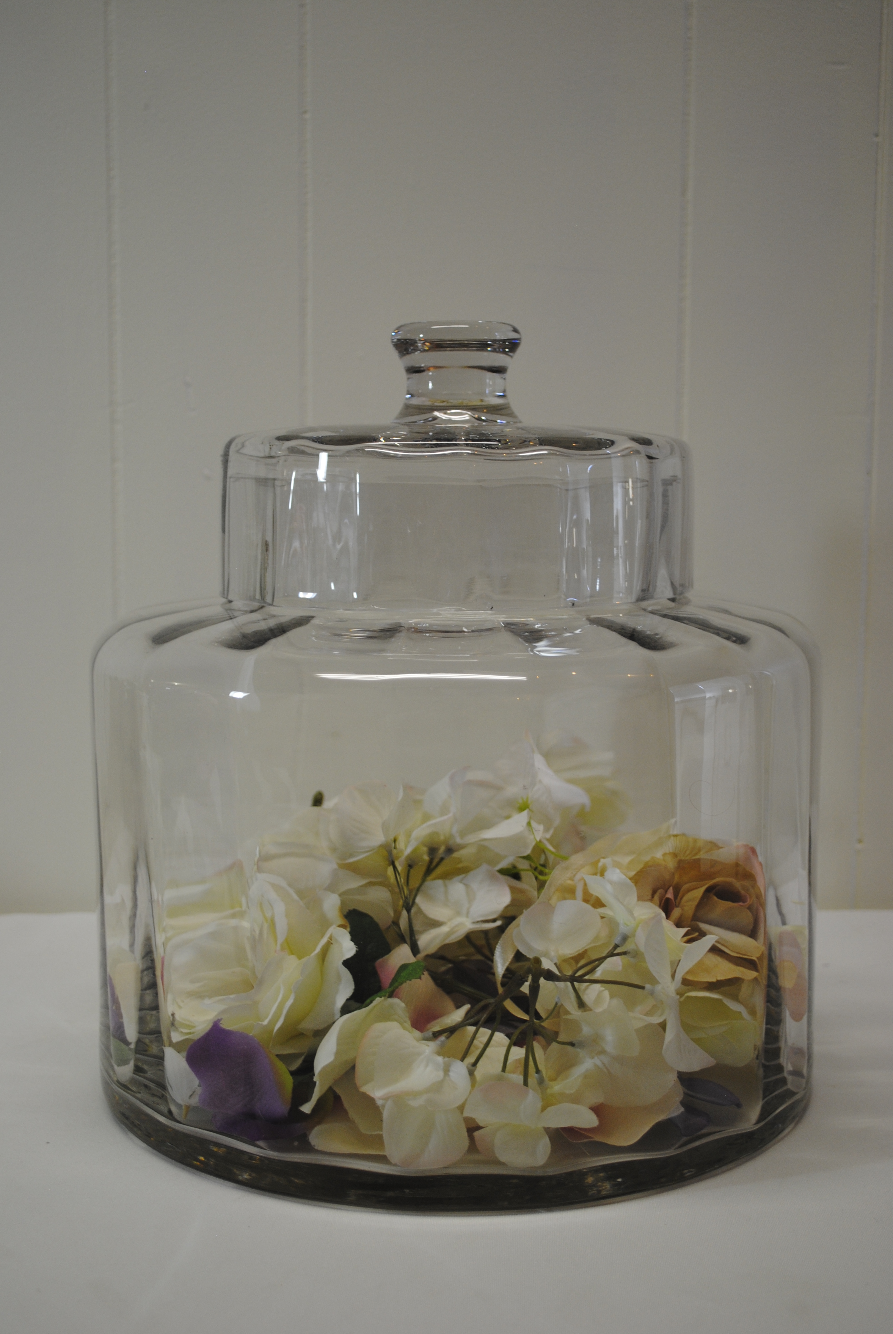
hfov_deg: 28.2
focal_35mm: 48
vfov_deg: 41.1
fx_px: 1781
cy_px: 667
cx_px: 446
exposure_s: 1/40
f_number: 4.8
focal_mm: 32
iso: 200
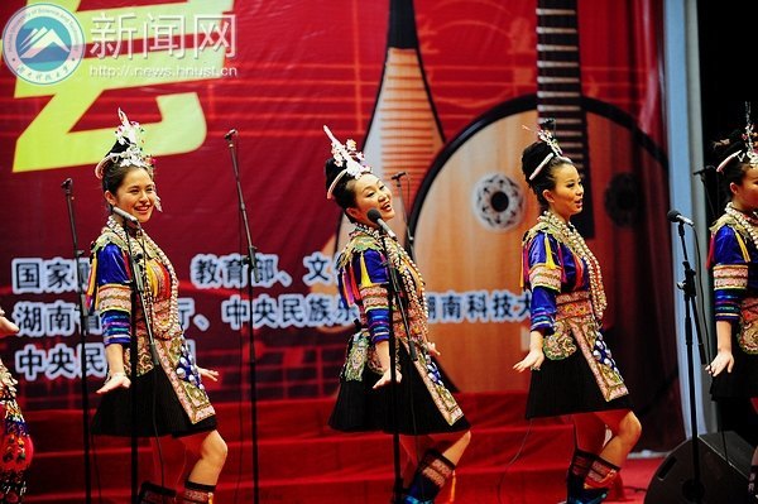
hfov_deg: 17.7
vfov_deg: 11.8
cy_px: 252
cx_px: 379
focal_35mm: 116
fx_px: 2440
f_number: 2.8
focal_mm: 116
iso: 1600
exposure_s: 1/125
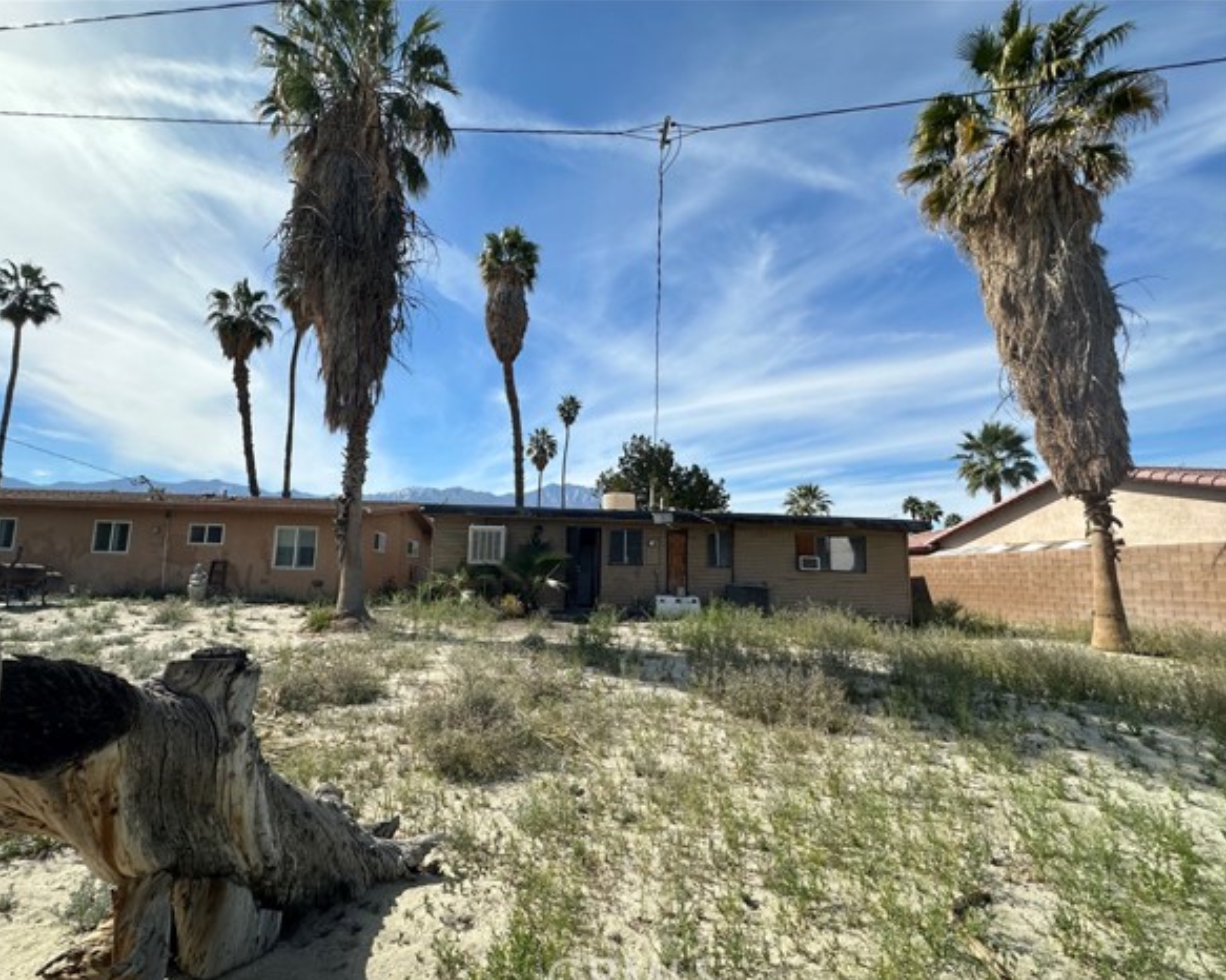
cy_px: 503
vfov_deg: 84.0
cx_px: 564
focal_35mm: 15
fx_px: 544
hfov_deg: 96.6
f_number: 2.2
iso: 50
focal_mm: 2.22
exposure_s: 1/2506
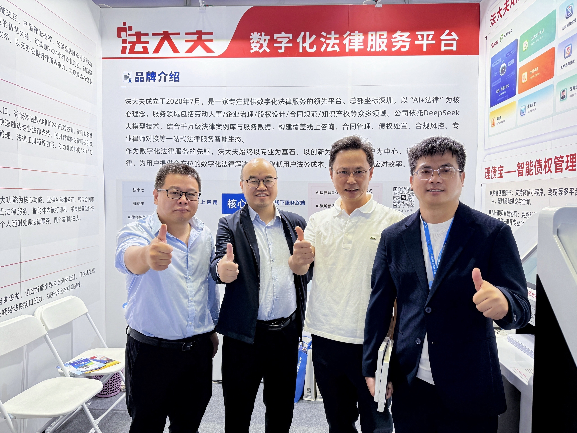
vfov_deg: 56.8
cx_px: 288
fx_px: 400
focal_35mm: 24
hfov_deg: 71.6
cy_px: 216
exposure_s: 1/100
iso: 80
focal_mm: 6.8
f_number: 1.8
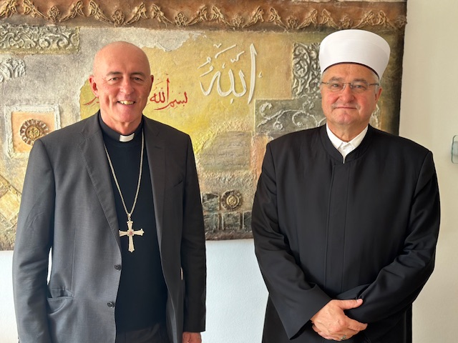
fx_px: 635
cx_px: 229
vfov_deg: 30.3
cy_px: 172
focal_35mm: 48
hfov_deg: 39.7
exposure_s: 1/121
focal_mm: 6.86
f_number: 1.78
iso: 125
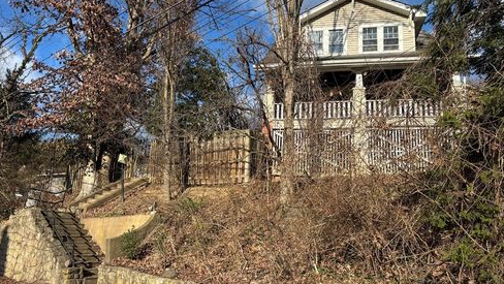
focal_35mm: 29
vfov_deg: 40.1
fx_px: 388
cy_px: 166
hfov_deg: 66.0
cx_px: 255
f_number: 1.6
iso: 50
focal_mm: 5.96
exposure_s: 1/2151
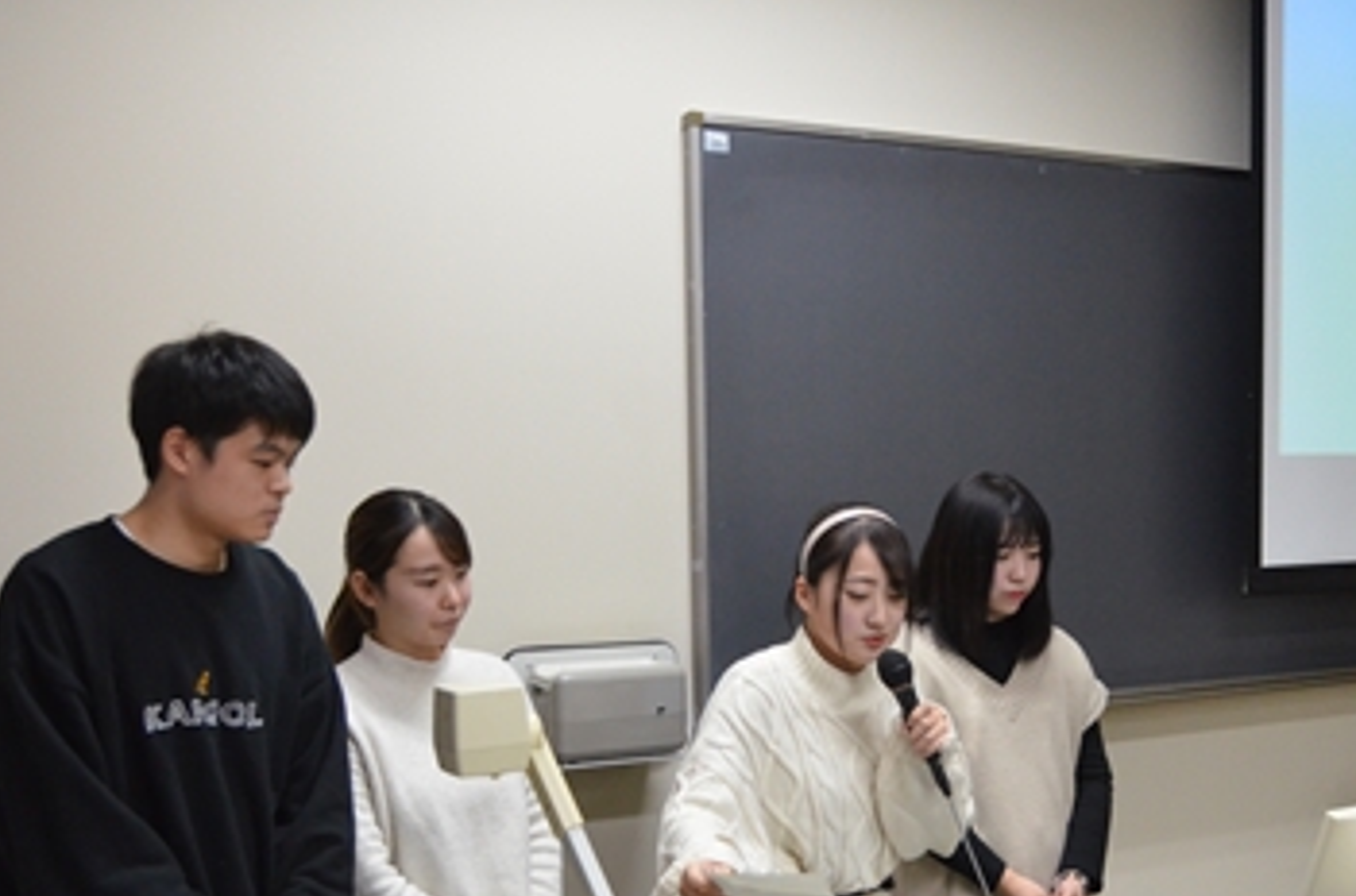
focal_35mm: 47
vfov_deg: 28.3
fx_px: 1766
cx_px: 865
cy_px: 604
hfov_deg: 41.6
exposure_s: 1/250
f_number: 3.8
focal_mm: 22
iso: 2800
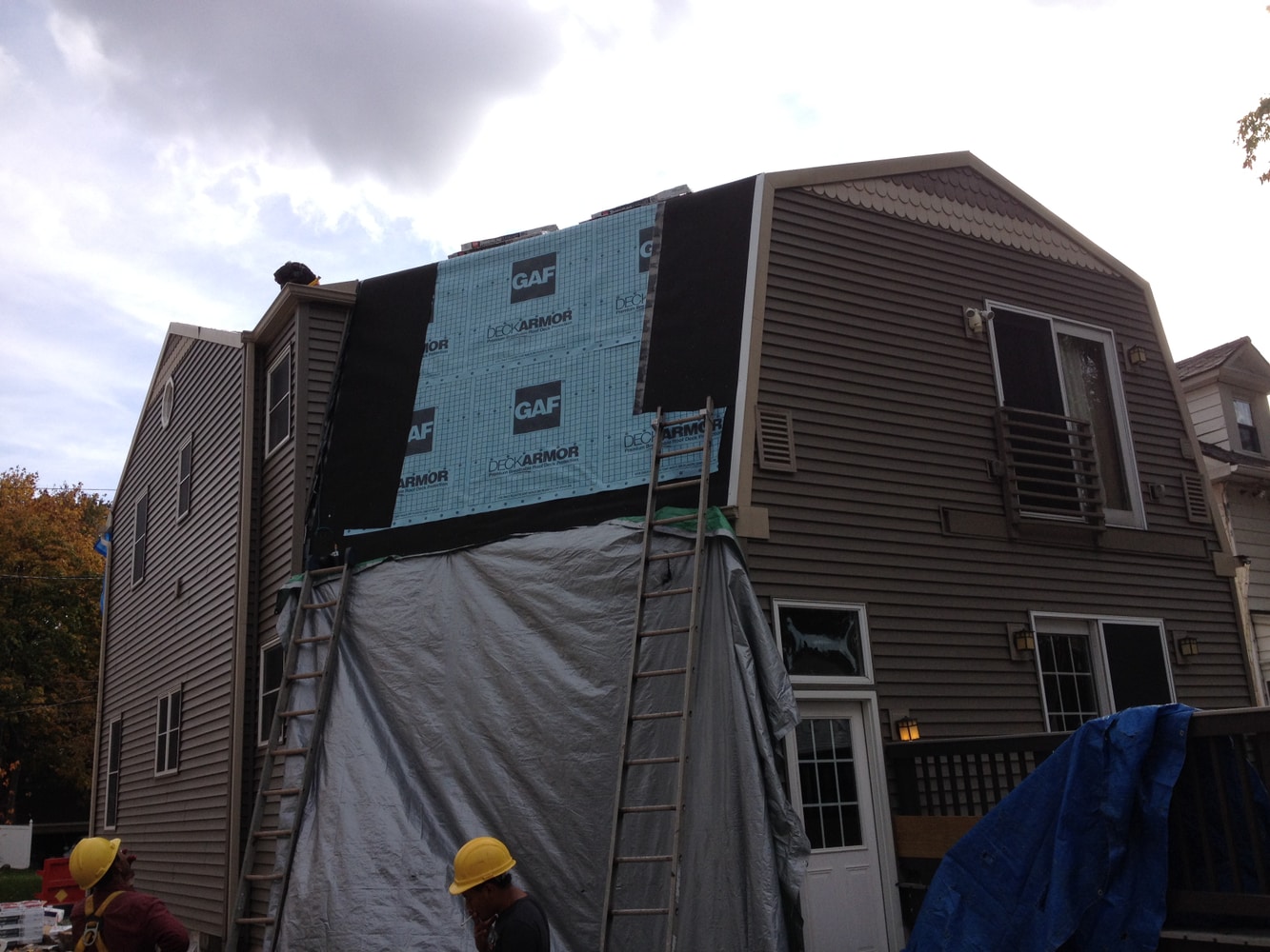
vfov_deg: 40.7
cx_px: 635
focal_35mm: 35
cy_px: 476
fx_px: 1284
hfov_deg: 52.6
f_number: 2.4
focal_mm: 4.28
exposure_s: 1/1672
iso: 50
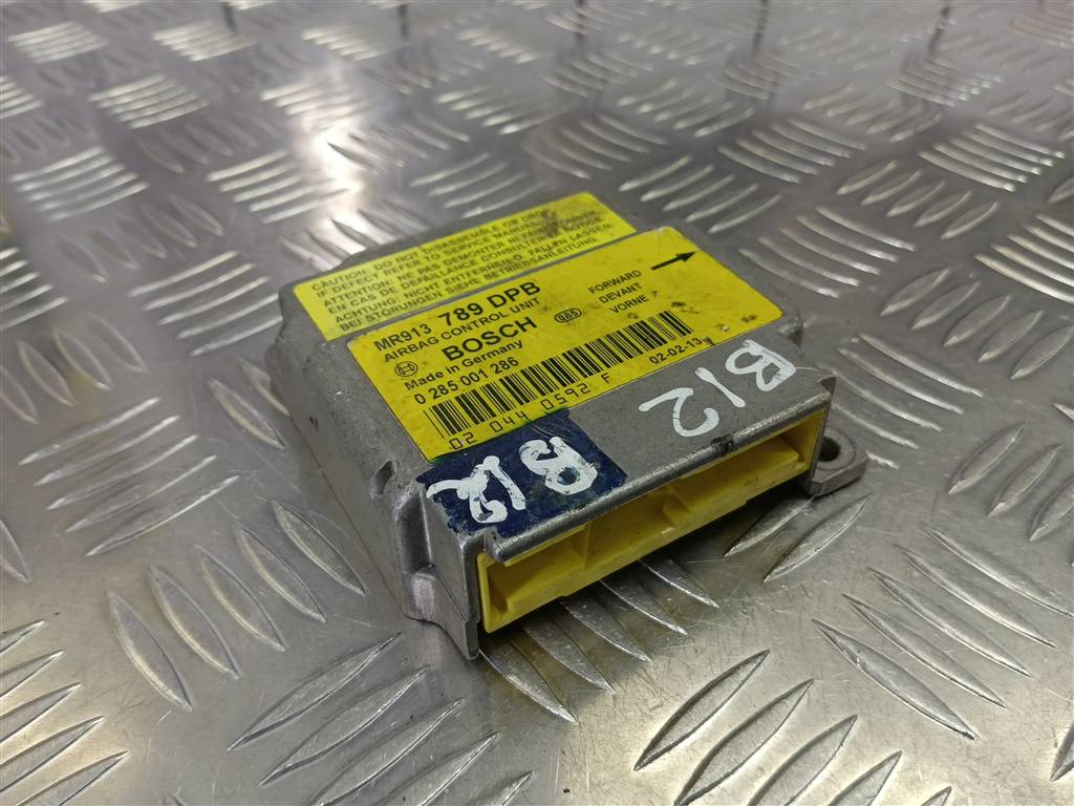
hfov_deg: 65.3
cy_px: 403
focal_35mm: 27
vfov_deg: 51.4
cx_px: 537
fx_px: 838
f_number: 1.6
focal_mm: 4.11
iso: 92
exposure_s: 1/50
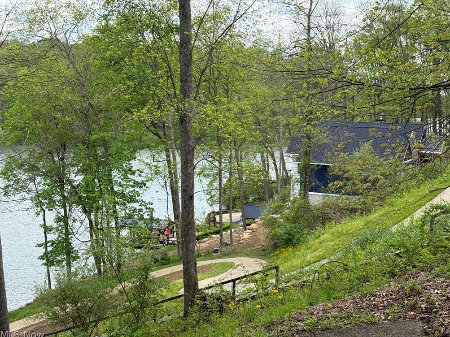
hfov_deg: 38.9
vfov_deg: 29.7
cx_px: 227
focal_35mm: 49
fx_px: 637
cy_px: 170
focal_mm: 6.76
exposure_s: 1/1575
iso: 100
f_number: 1.78
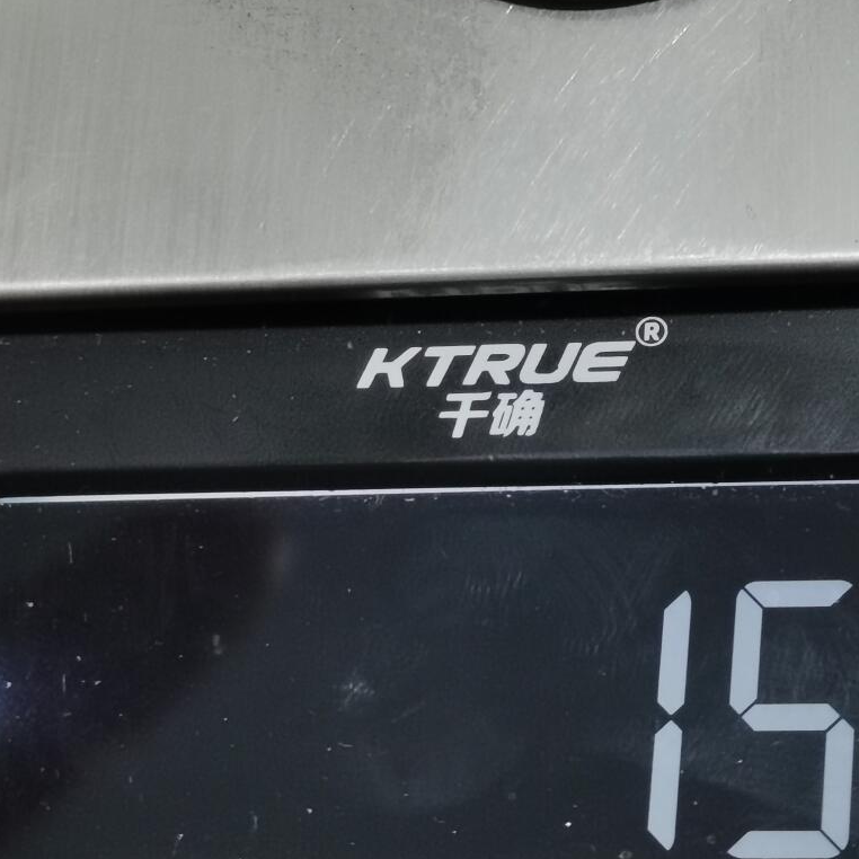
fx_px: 3341
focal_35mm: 119
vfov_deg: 14.4
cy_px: -28
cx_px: 539
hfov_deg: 14.6
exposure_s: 1/100
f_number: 1.8
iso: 100
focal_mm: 5.58
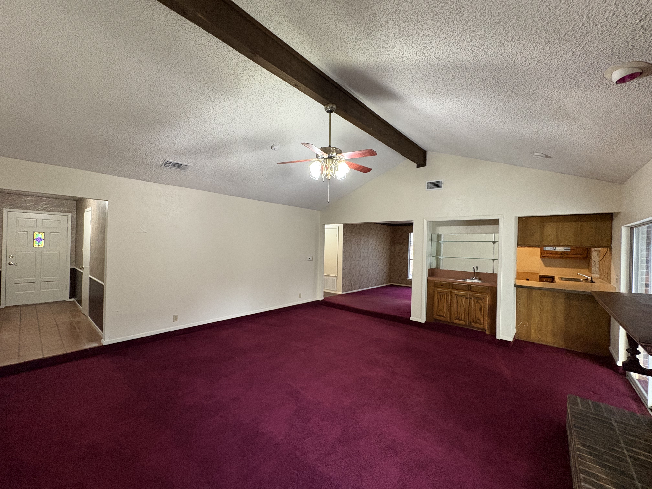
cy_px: 244
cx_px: 326
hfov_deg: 102.1
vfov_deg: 85.7
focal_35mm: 14
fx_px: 264
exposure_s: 1/60
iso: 400
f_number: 2.2
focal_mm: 2.22
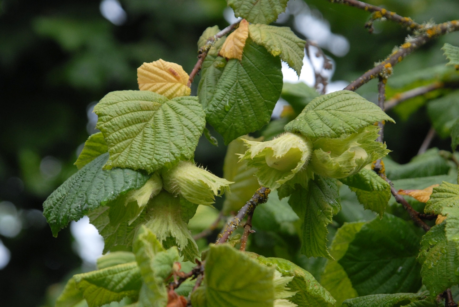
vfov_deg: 8.3
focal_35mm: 165
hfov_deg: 12.4
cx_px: 230
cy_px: 154
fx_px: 2106
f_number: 7.1
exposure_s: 1/200
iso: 400
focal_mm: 110
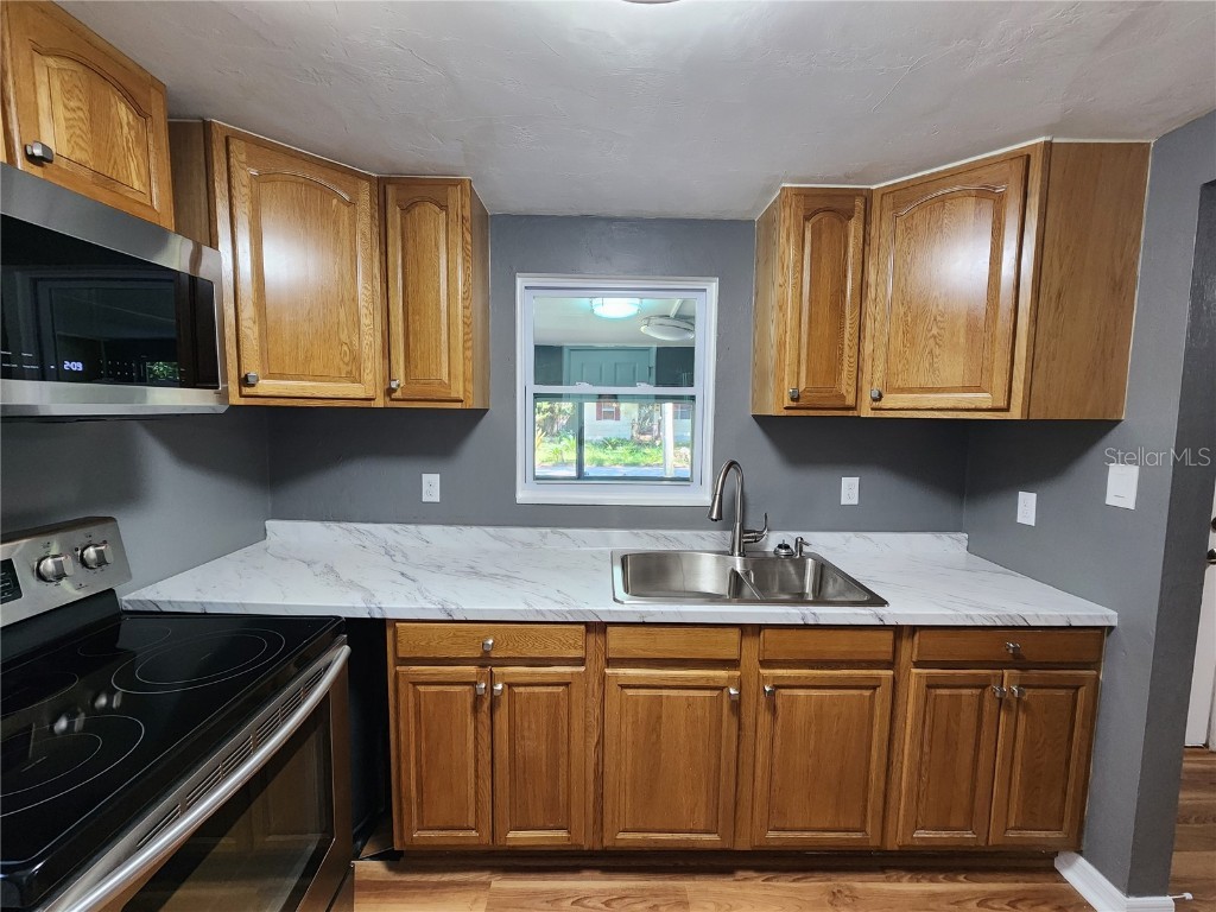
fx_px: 457
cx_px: 608
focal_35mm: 13
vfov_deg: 89.9
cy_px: 456
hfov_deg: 106.2
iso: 320
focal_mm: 2.2
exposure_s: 1/40
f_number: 2.2
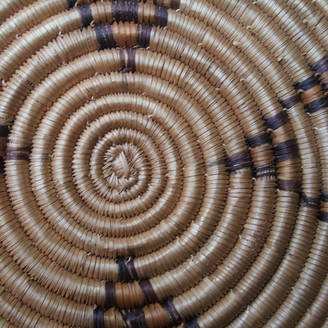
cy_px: 164
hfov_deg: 42.7
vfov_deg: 42.8
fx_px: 418
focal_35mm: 39
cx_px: 136
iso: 125
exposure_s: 1/20
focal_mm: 5.93
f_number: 3.6
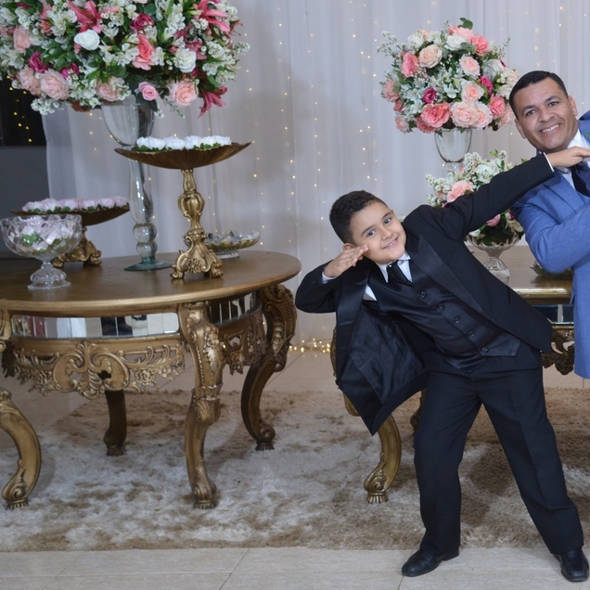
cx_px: 549
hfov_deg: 27.0
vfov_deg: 28.2
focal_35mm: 61
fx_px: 1176
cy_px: 301
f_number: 7.1
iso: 1600
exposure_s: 1/200
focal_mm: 38
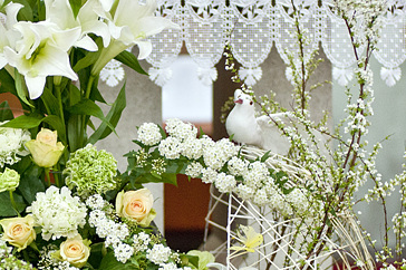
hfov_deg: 12.4
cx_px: 30
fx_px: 1859
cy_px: 187
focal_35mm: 165
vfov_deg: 8.3
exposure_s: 1/200
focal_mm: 50
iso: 800
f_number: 2.2
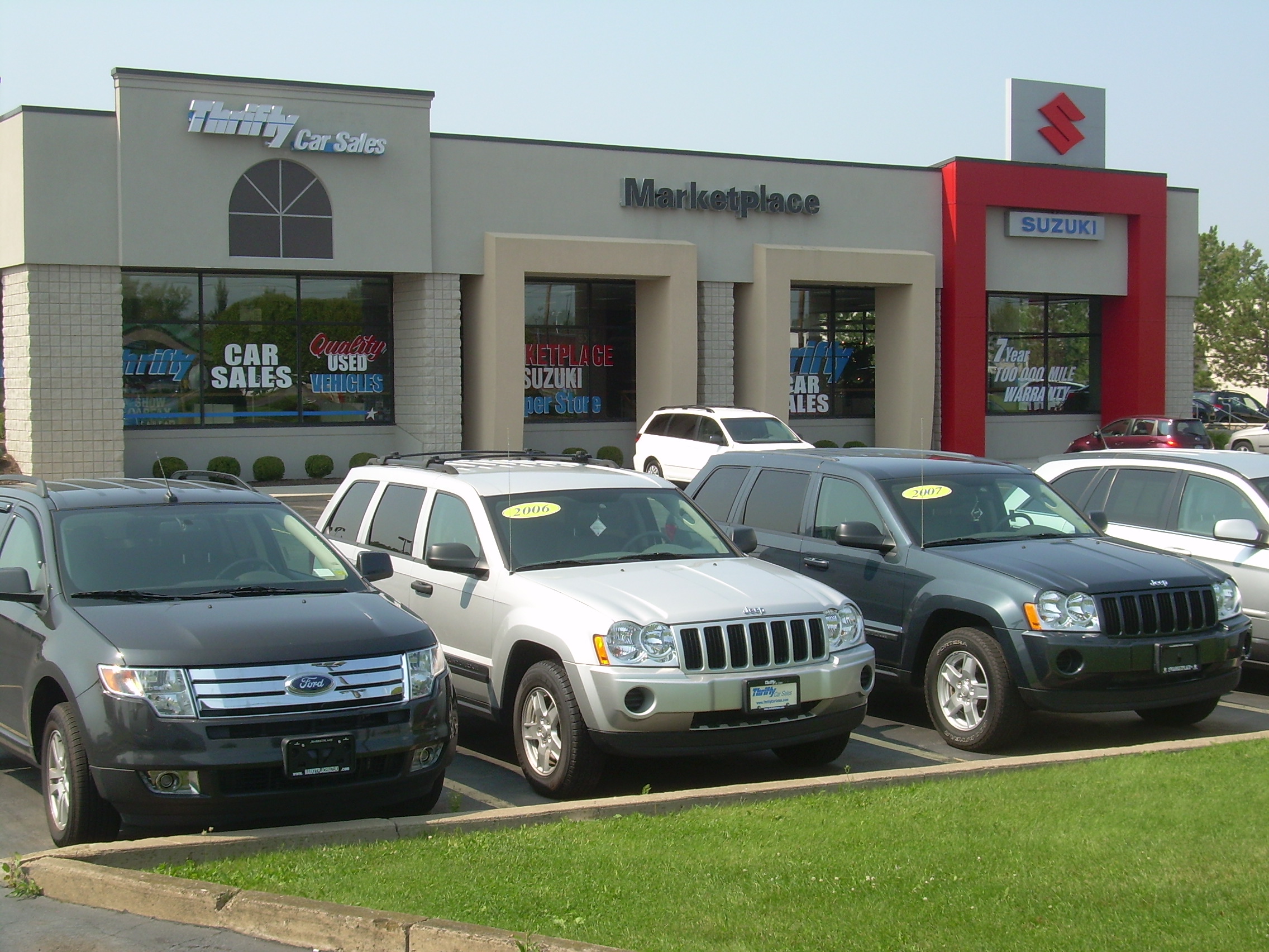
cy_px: 476
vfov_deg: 25.7
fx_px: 2090
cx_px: 634
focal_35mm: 57
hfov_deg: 33.8
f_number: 5.5
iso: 50
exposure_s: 1/250
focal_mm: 9.6
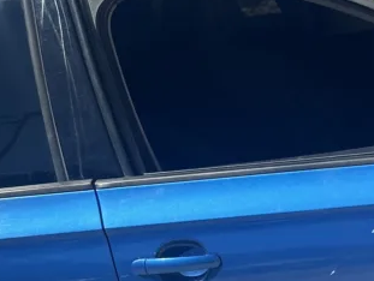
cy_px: 252
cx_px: 477
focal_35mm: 148
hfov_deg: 12.9
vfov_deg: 10.0
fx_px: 1601
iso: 64
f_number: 1.78
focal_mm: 6.86
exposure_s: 1/2732
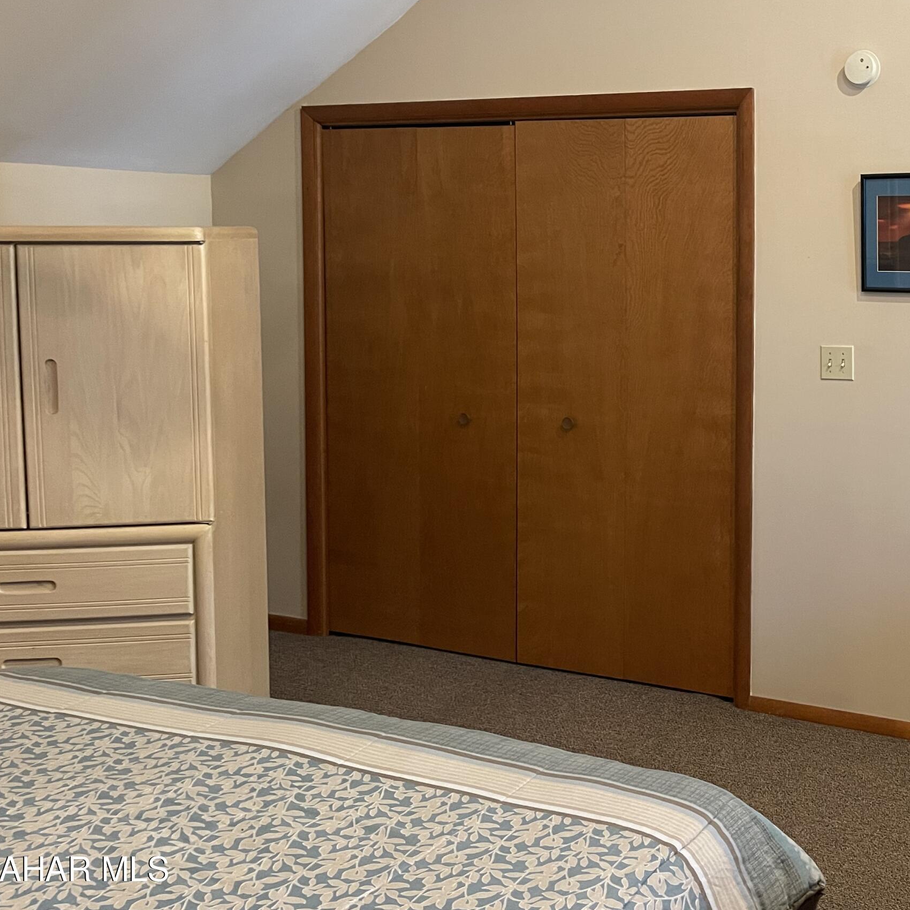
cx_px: 799
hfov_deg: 40.0
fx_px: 1160
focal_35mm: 39
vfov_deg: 42.4
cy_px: 322
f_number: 1.6
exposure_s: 1/60
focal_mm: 5.1
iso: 500
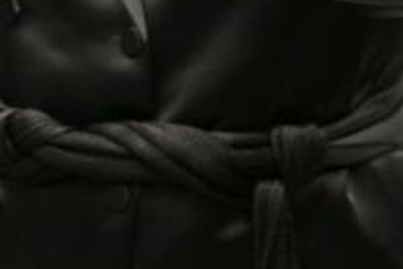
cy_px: -328
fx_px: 6425
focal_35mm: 574
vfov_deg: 2.4
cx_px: 62
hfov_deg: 3.6
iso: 320
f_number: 2.8
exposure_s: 1/200
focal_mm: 116
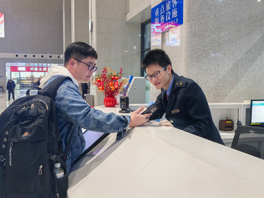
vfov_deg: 36.8
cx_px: 132
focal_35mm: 39
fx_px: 297
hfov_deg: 47.9
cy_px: 99
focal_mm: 6.98
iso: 200
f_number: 1.4
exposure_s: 1/50
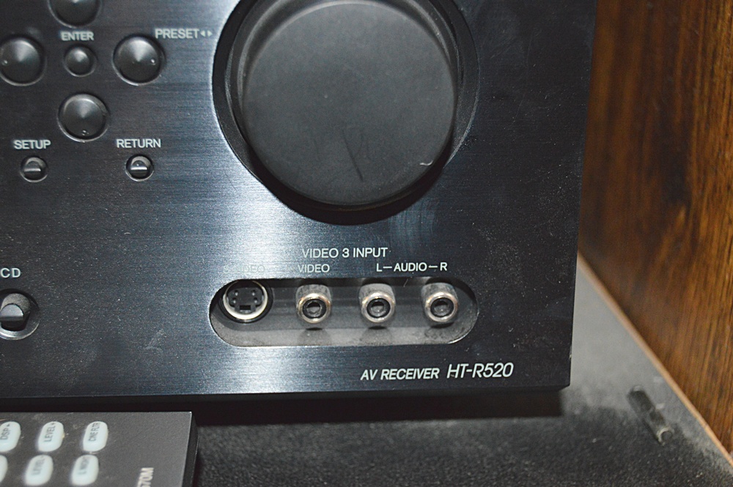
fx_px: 1160
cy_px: 244
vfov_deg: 23.7
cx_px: 366
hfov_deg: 35.1
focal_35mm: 57
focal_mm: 38
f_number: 4.8
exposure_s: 1/60
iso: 2200
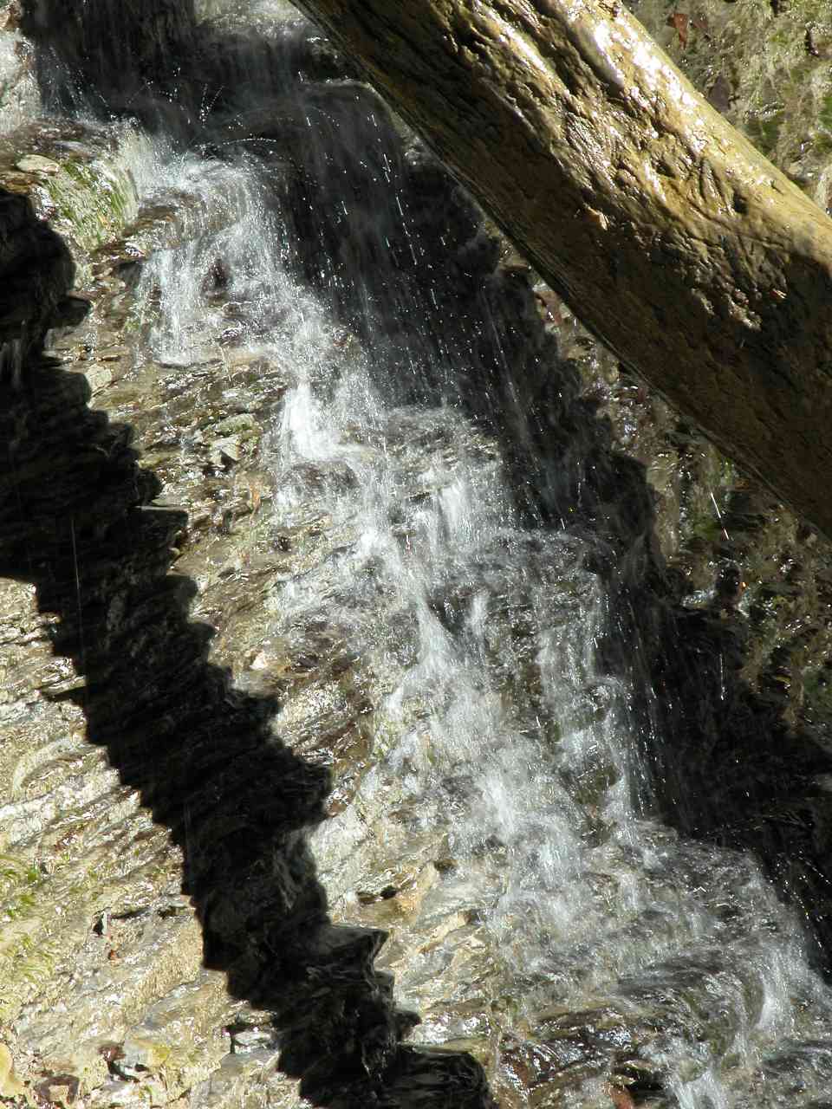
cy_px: 554
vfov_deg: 7.1
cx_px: 416
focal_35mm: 280
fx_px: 8973
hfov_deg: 5.3
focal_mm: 71.2
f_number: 7.4
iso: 100
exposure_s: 1/19.2
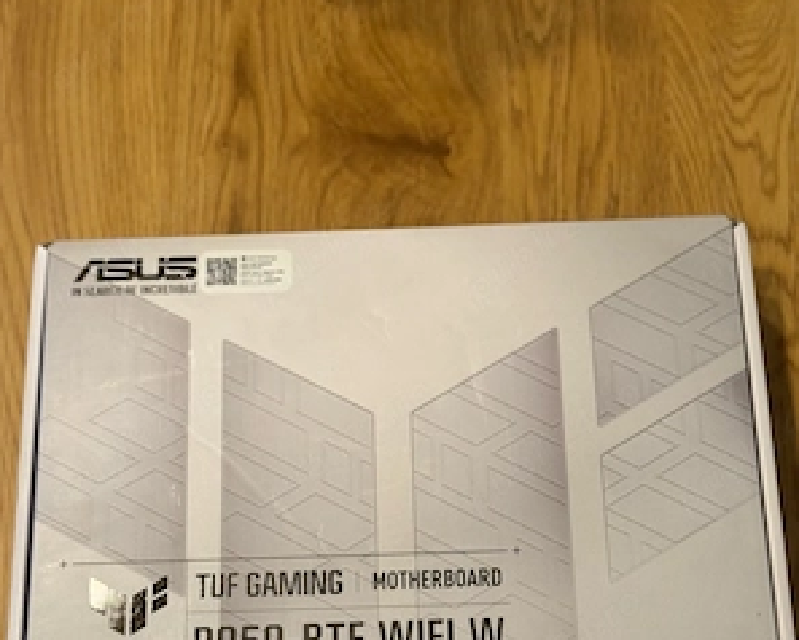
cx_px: 398
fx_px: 1491
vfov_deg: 24.0
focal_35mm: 63
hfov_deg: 30.0
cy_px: 479
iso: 250
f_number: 1.78
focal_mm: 6.76
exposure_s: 1/50
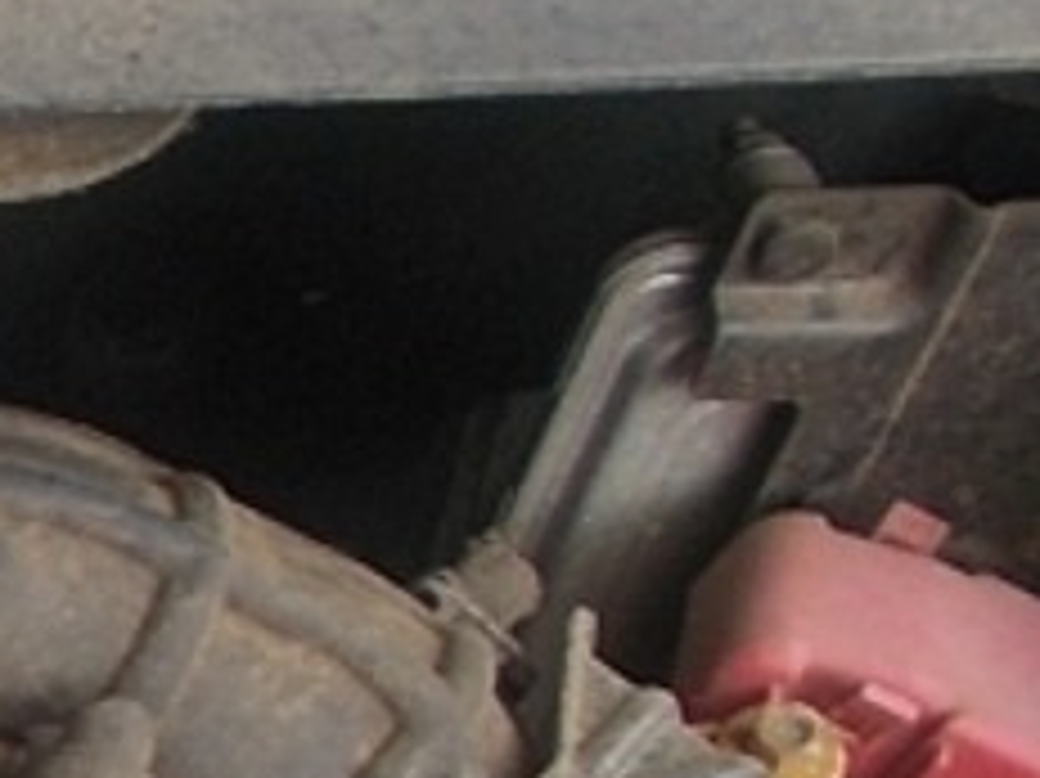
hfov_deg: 12.0
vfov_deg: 10.4
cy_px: 1207
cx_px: -1353
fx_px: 4114
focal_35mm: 137
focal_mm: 4.6
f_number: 3.2
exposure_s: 1/100
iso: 80
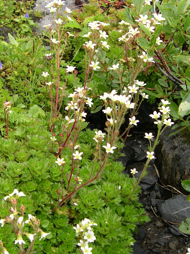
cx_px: 89
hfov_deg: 35.1
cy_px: 124
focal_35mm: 41
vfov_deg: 45.8
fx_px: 300
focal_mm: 8
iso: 100
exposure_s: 1/222
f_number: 2.8
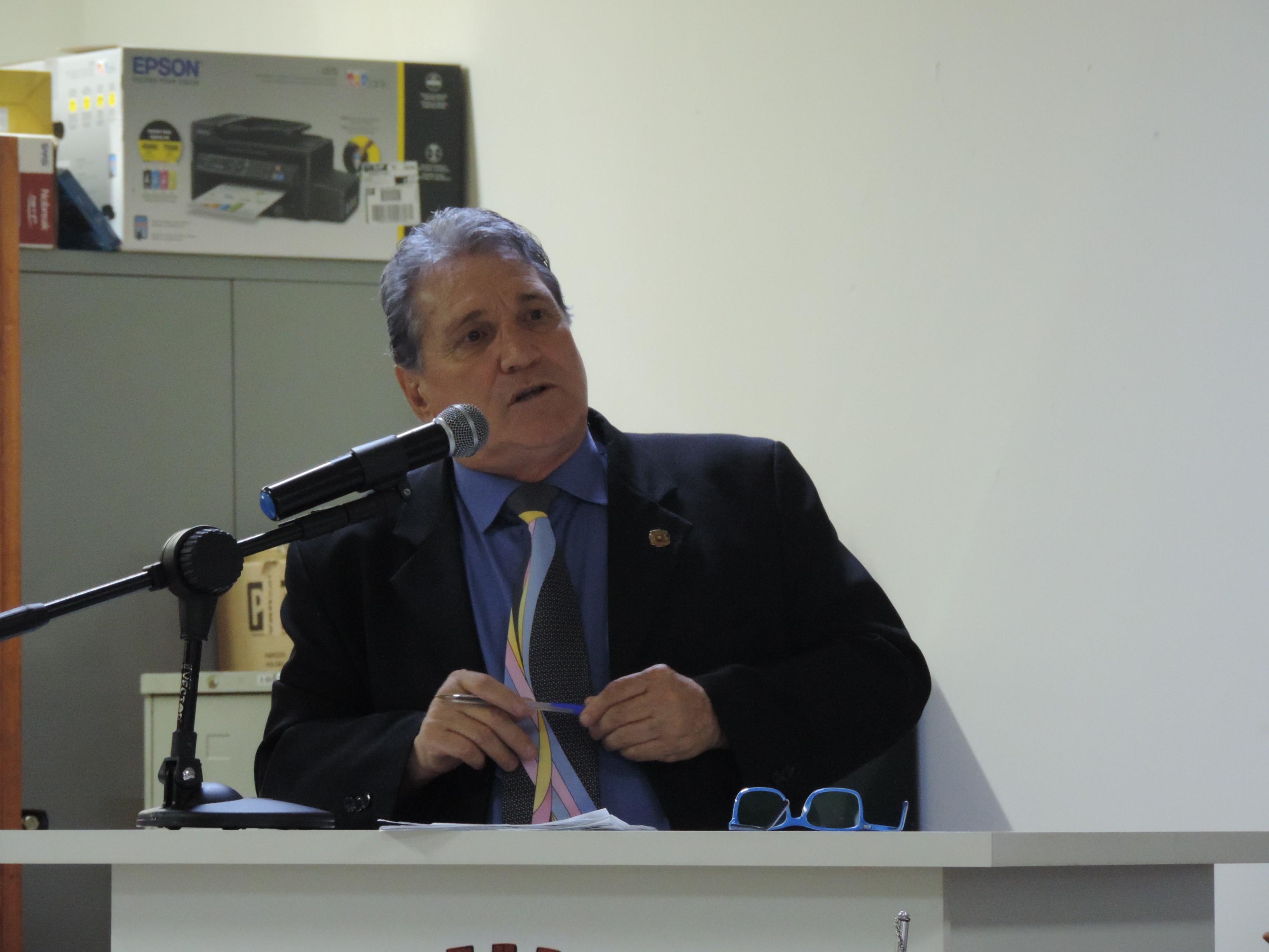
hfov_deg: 8.8
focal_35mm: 225
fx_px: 8248
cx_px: 634
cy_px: 476
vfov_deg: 6.6
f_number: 4.6
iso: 800
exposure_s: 1/13
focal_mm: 40.1
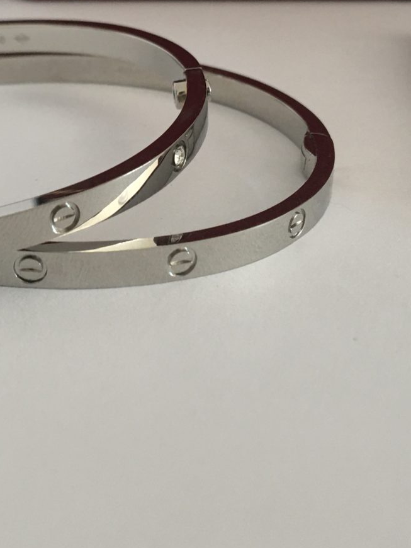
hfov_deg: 22.1
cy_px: 131
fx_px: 1044
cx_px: 108
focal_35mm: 66
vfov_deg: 28.9
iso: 50
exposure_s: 1/33
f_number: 2.2
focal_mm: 4.15
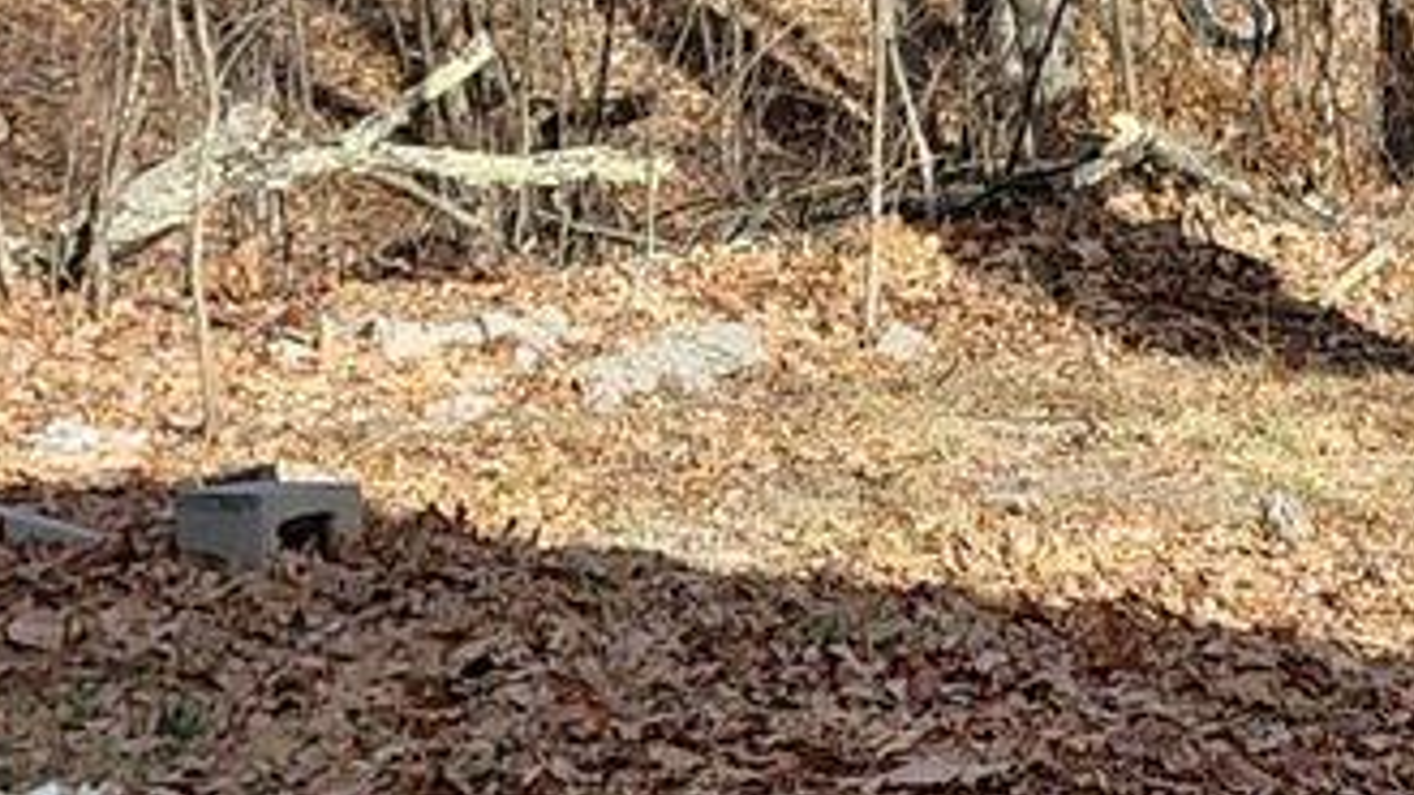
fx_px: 4761
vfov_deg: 9.5
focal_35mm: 127
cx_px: 2351
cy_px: 185
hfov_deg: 15.1
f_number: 1.8
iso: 50
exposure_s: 1/1020
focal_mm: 4.69
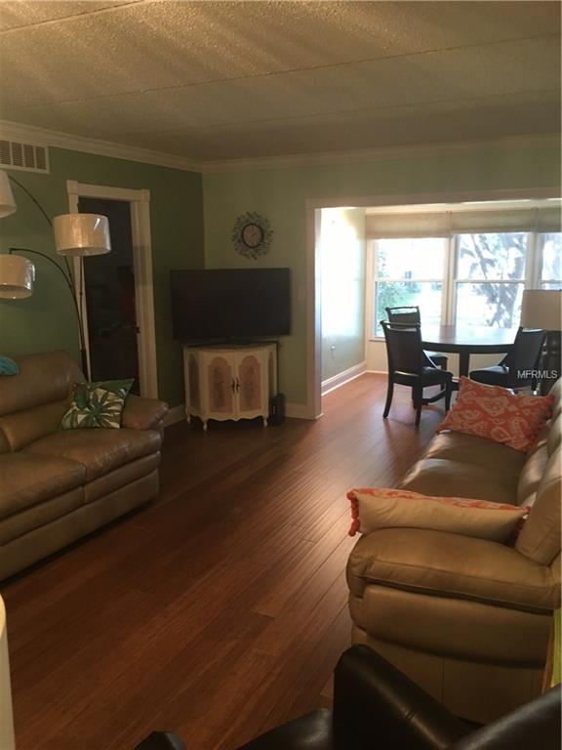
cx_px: 281
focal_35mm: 29
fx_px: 628
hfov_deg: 48.2
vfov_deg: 61.7
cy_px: 375
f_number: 2.2
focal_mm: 4.15
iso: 125
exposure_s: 1/30
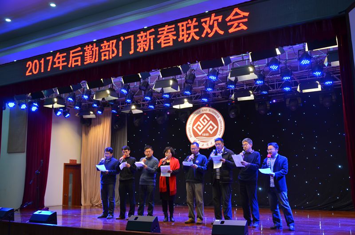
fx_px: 369
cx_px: 178
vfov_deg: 35.3
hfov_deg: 51.4
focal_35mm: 38
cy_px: 118
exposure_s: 1/60
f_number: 4
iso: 500
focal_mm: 25
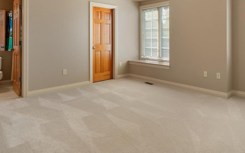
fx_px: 167
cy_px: 44
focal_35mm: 25
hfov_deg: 71.5
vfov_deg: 47.9
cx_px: 152
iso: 400
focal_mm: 8
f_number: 7.1
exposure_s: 1/6
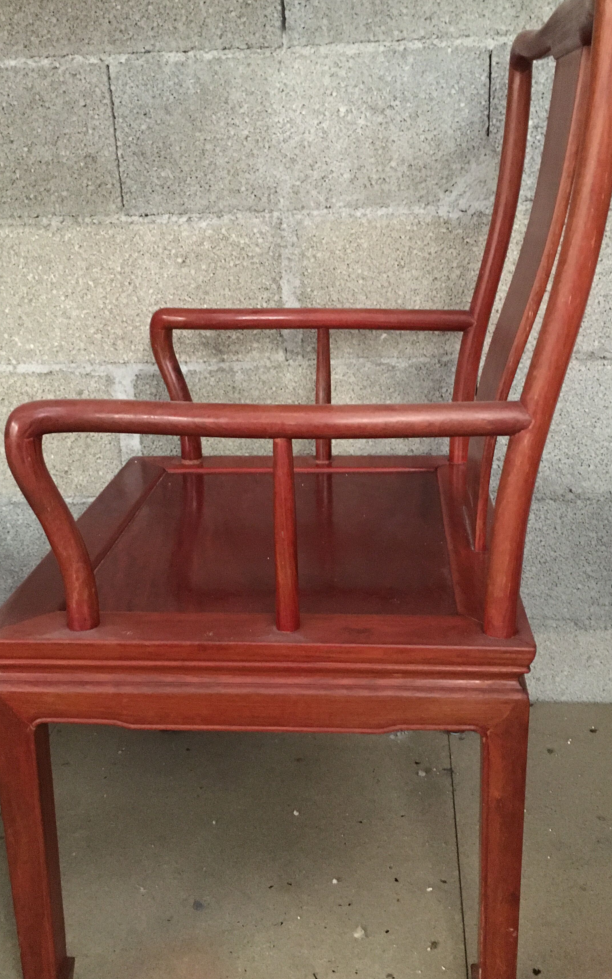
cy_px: 491
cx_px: 326
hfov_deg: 35.3
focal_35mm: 36
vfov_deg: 54.0
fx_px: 961
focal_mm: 4.15
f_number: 2.2
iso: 640
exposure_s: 1/17
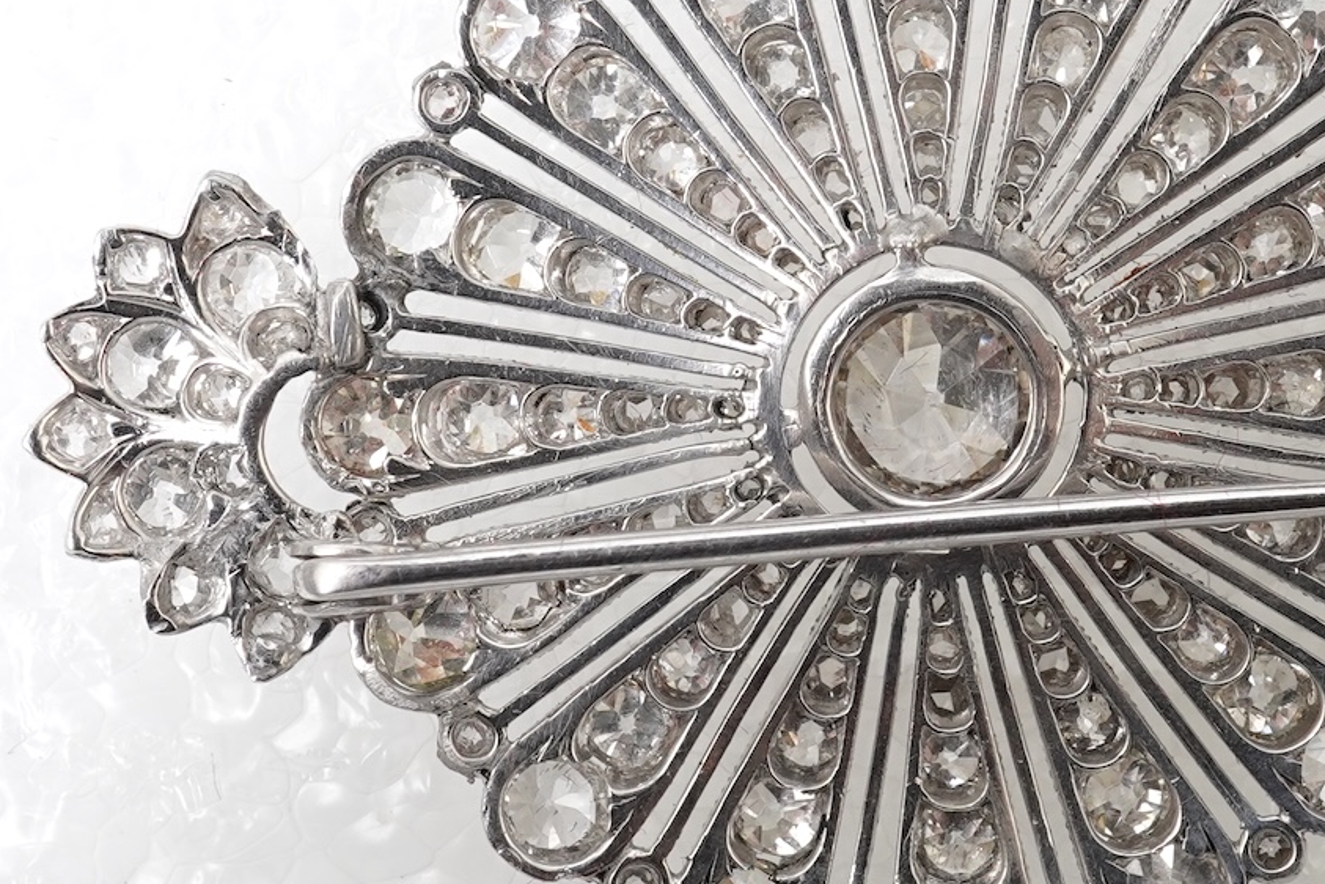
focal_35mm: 105
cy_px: 381
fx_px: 3864
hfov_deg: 19.3
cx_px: 963
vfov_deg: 13.0
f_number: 20
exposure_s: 1/125
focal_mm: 30
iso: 640
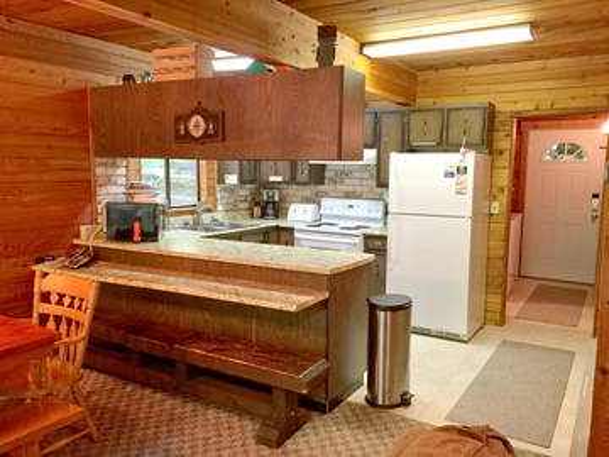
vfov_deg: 48.2
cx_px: 304
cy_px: 228
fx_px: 510
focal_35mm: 29
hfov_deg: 61.7
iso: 80
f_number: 2.2
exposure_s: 1/15
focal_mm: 4.15
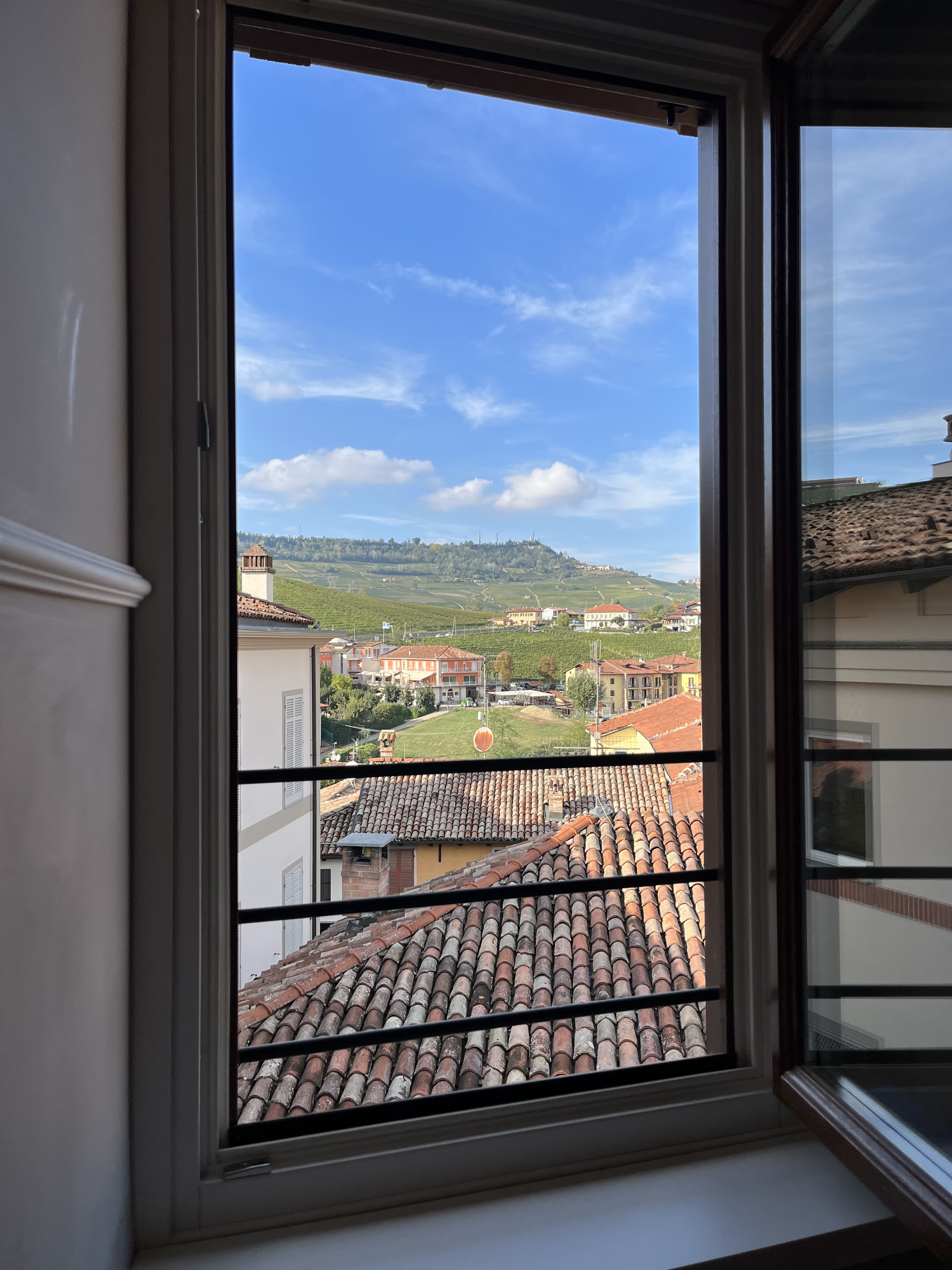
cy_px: 635
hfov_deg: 53.1
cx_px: 476
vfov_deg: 67.3
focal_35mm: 26
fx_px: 953
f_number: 1.6
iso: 50
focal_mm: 5.1
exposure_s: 1/1923
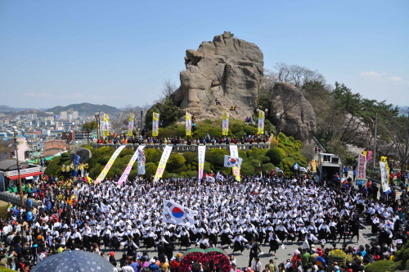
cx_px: 204
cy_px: 136
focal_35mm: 30
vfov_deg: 43.5
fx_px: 340
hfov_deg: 62.0
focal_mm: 20
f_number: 6.7
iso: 400
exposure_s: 1/2000
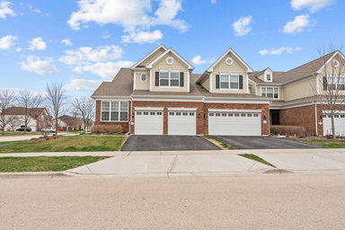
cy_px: 117
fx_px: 192
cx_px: 165
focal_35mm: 20
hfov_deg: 83.9
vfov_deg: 61.9
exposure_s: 1/320
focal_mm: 16
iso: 400
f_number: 9
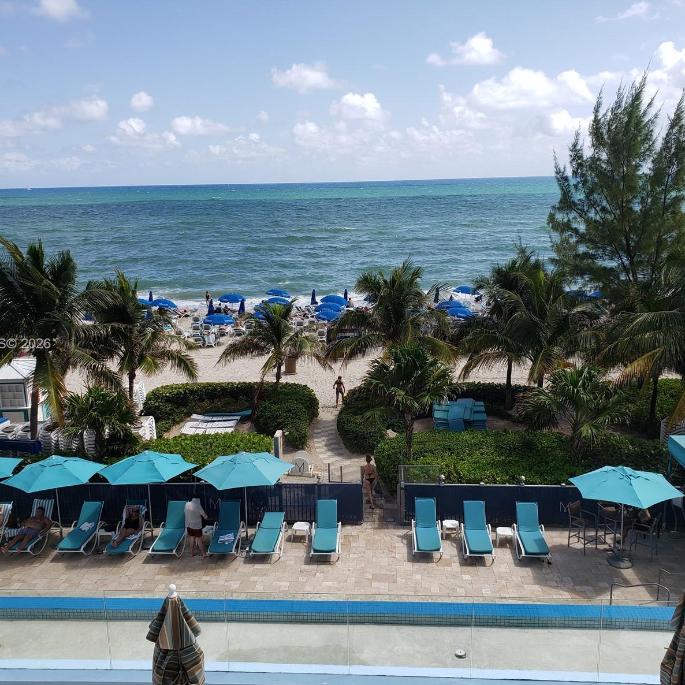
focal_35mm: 31
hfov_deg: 52.5
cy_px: 345
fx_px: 694
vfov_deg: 52.5
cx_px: 333
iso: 50
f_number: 2.4
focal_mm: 4.3
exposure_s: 1/558
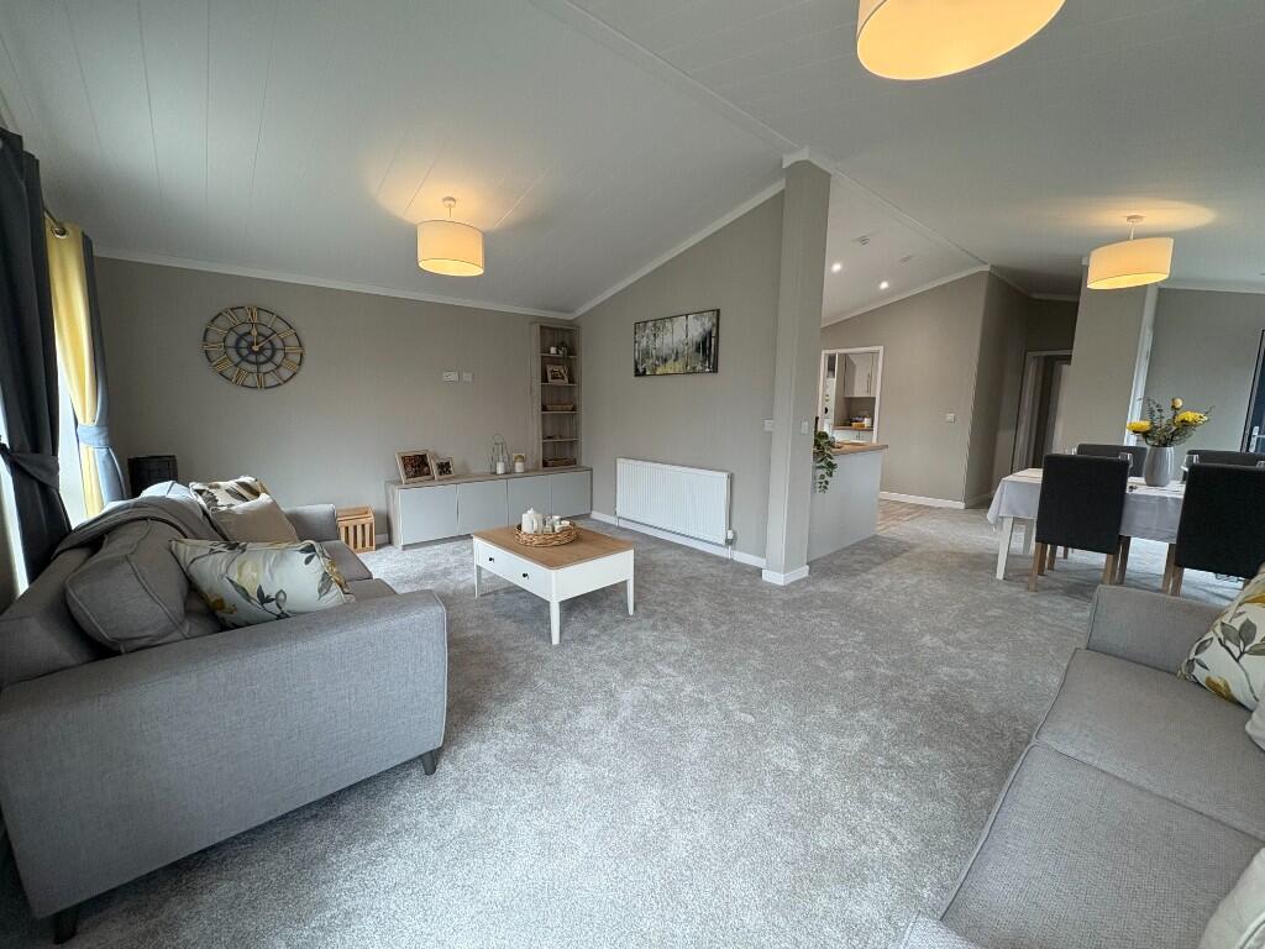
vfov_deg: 85.7
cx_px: 632
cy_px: 474
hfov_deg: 102.1
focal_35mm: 14
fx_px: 512
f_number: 2.2
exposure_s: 1/100
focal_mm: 2.22
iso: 125
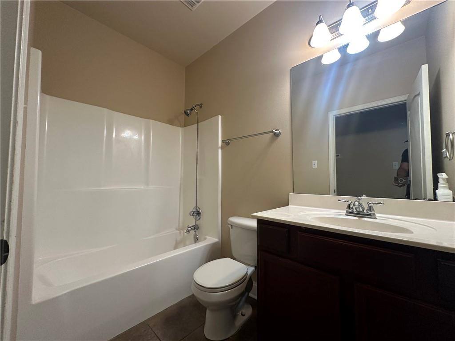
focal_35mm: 14
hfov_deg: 102.1
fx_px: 184
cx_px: 228
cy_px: 170
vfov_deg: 85.7
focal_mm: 2.22
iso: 200
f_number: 2.2
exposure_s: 1/60
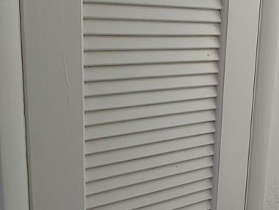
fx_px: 508
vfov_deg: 23.0
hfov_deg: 30.6
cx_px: 165
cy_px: 166
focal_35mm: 63
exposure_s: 1/60
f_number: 1.9
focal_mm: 1.78
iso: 50
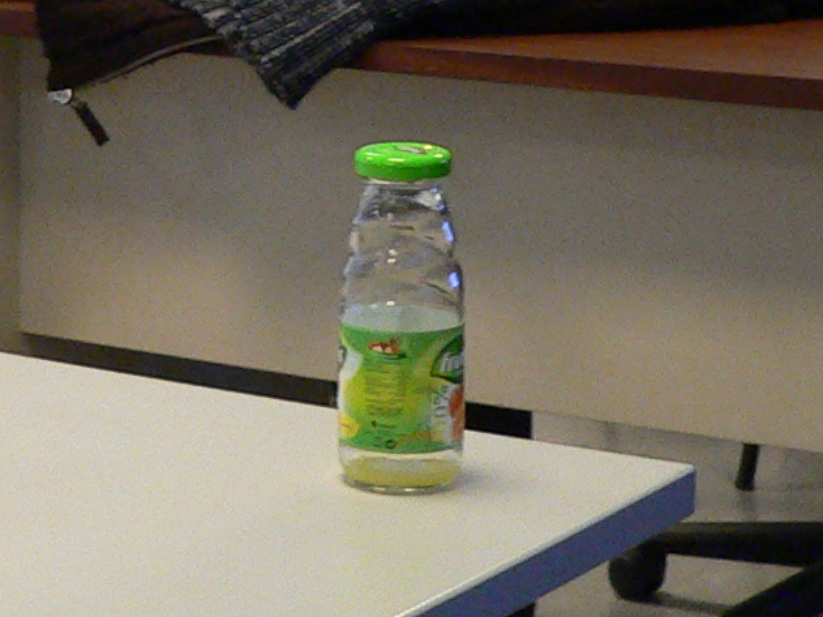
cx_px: -35
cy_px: -625
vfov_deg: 9.5
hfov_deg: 13.3
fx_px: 3471
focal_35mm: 146
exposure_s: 1/30
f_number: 2.8
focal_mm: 6
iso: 200
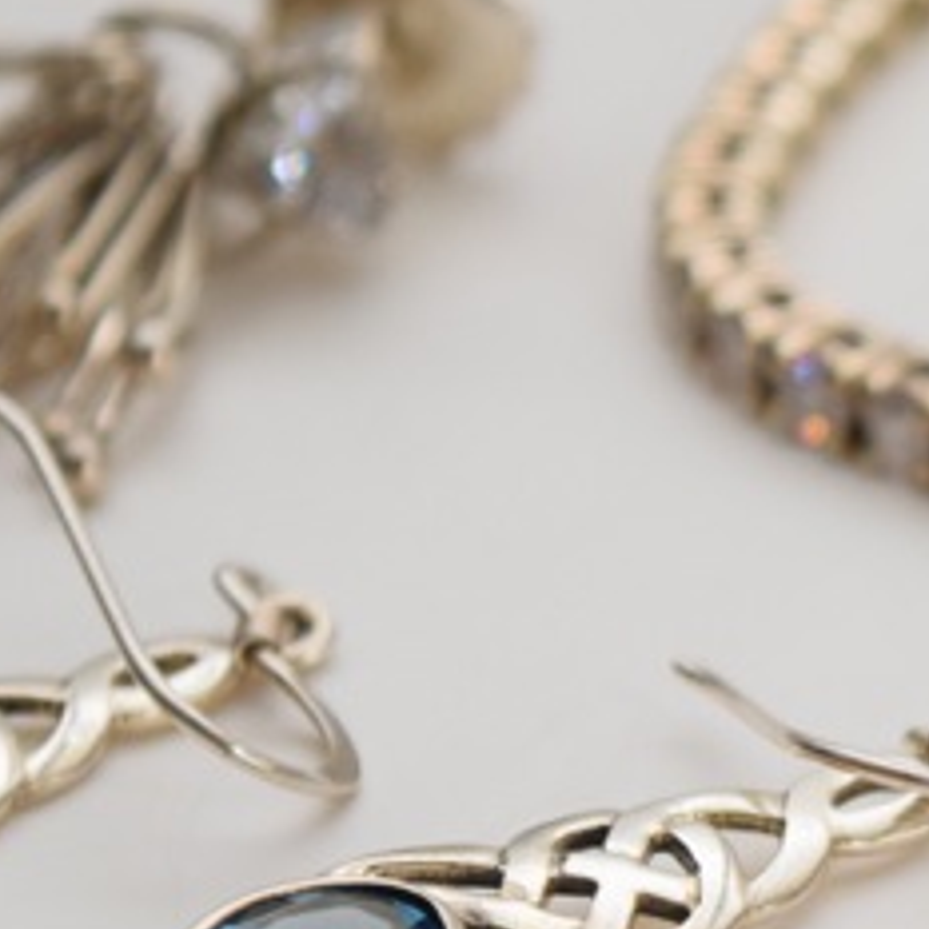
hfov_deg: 5.7
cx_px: 1655
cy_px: 676
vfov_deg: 5.8
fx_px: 9134
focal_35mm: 301
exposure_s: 1/80
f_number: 5.6
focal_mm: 55
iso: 800
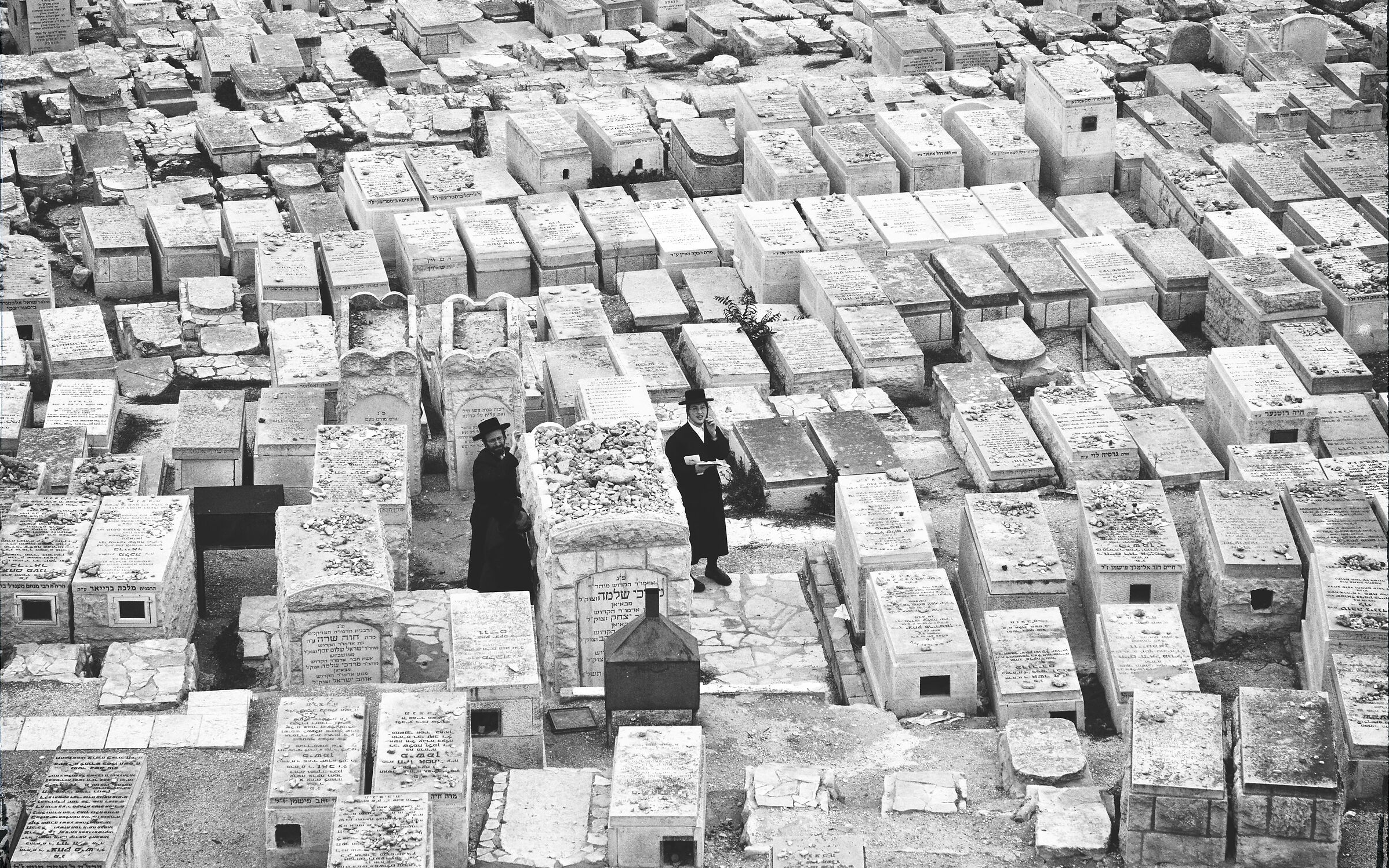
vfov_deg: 12.2
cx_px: 694
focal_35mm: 107
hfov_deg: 19.5
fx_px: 4050
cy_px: 430
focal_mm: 70
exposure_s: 1/500
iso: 200
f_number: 8
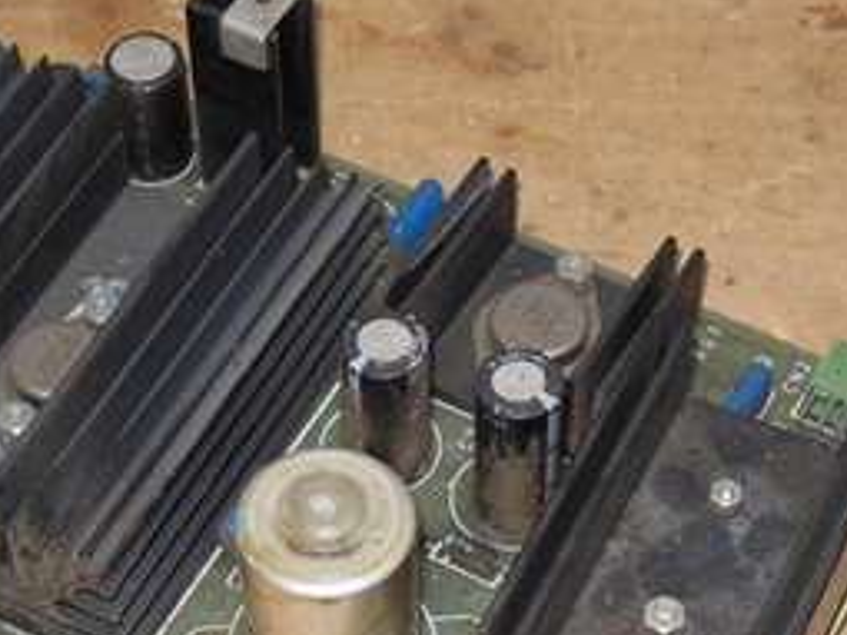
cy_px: 472
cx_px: 335
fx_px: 2152
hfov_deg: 22.2
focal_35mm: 88
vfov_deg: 16.7
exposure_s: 1/60
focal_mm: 8.9
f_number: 4
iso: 200
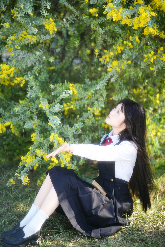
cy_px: 124
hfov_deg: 16.1
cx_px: 82
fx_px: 584
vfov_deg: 23.9
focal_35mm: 85
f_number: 2
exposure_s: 1/1600
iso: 160
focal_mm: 85
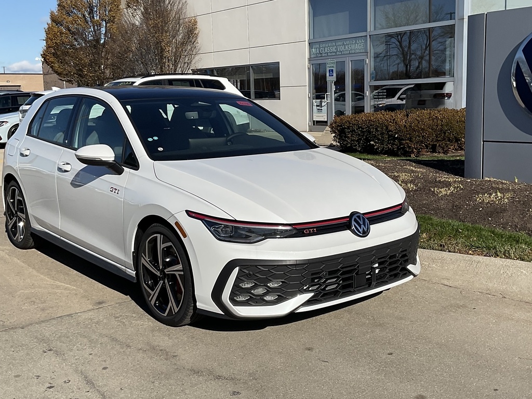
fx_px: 445
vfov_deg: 48.2
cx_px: 266
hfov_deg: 61.7
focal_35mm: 29
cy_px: 200
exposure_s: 1/3125
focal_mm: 3
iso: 16
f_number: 1.8
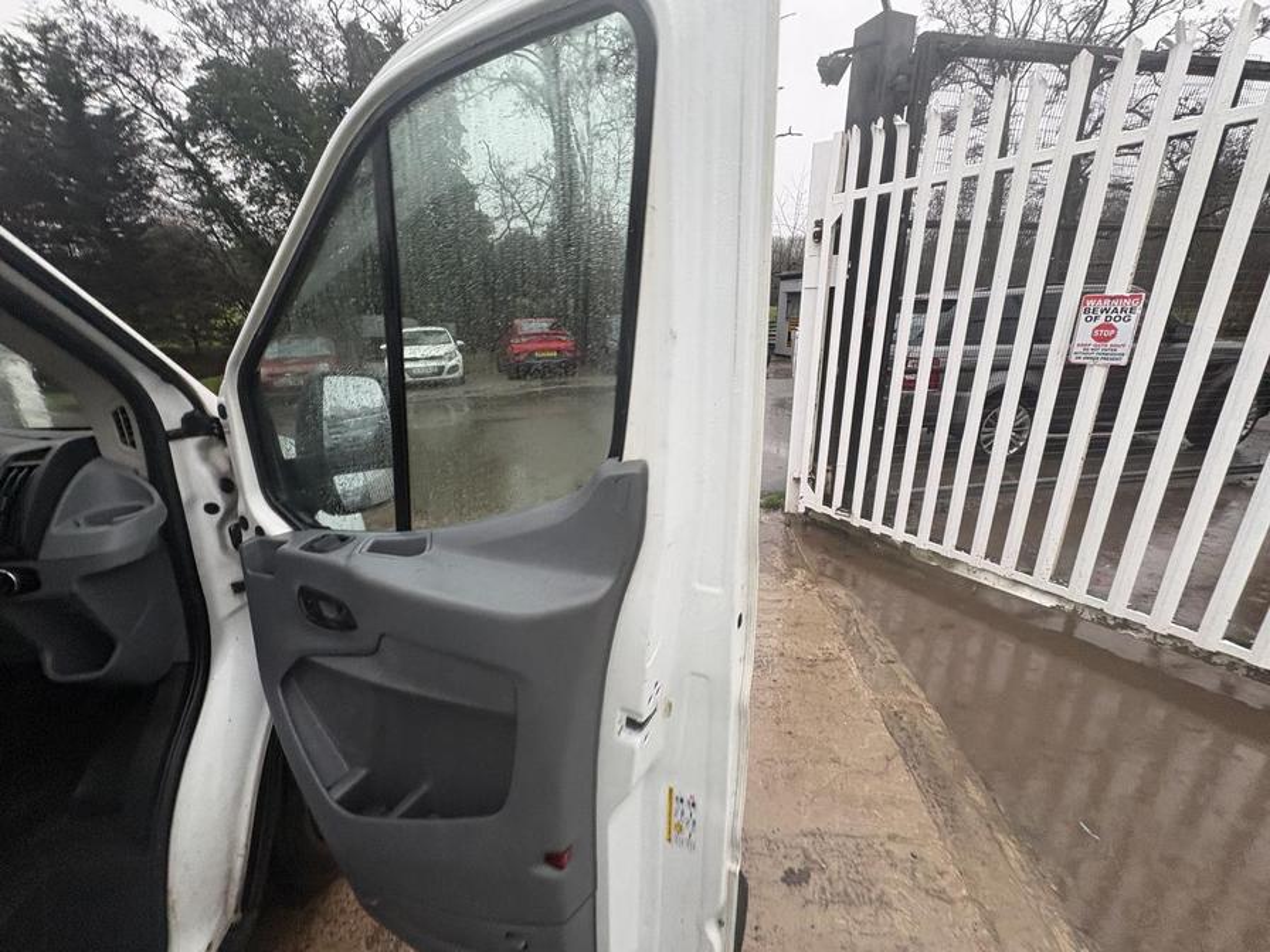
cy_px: 476
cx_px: 635
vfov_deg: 85.7
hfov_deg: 102.1
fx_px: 514
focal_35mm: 14
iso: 200
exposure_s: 1/68
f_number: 2.2
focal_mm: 2.22
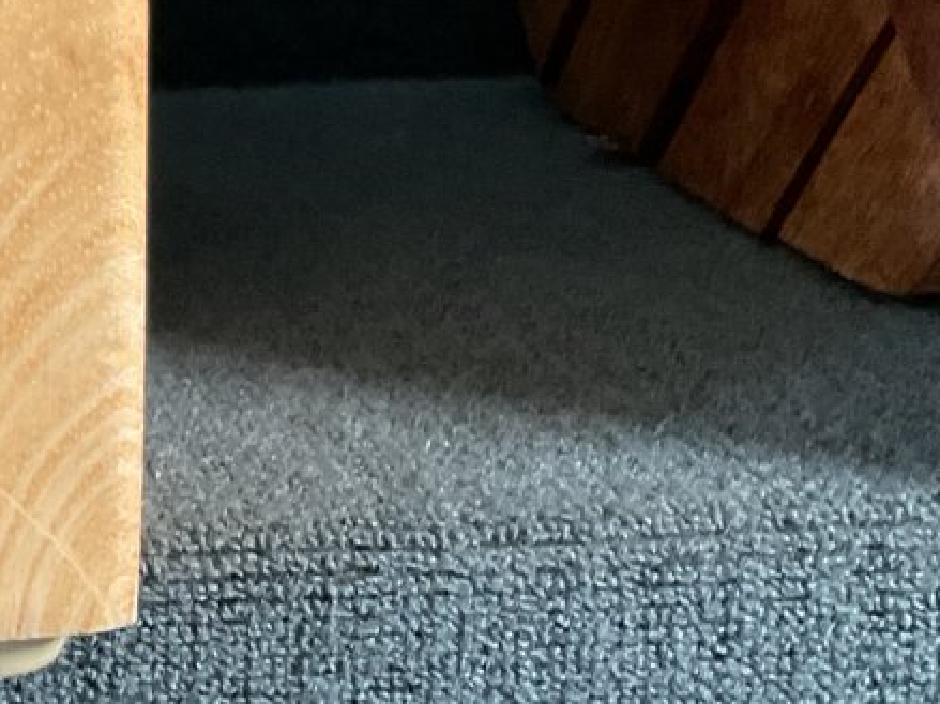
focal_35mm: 100
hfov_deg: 18.4
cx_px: -249
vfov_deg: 14.7
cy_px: 89
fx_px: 2715
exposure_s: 1/60
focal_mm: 3
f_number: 1.8
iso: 125
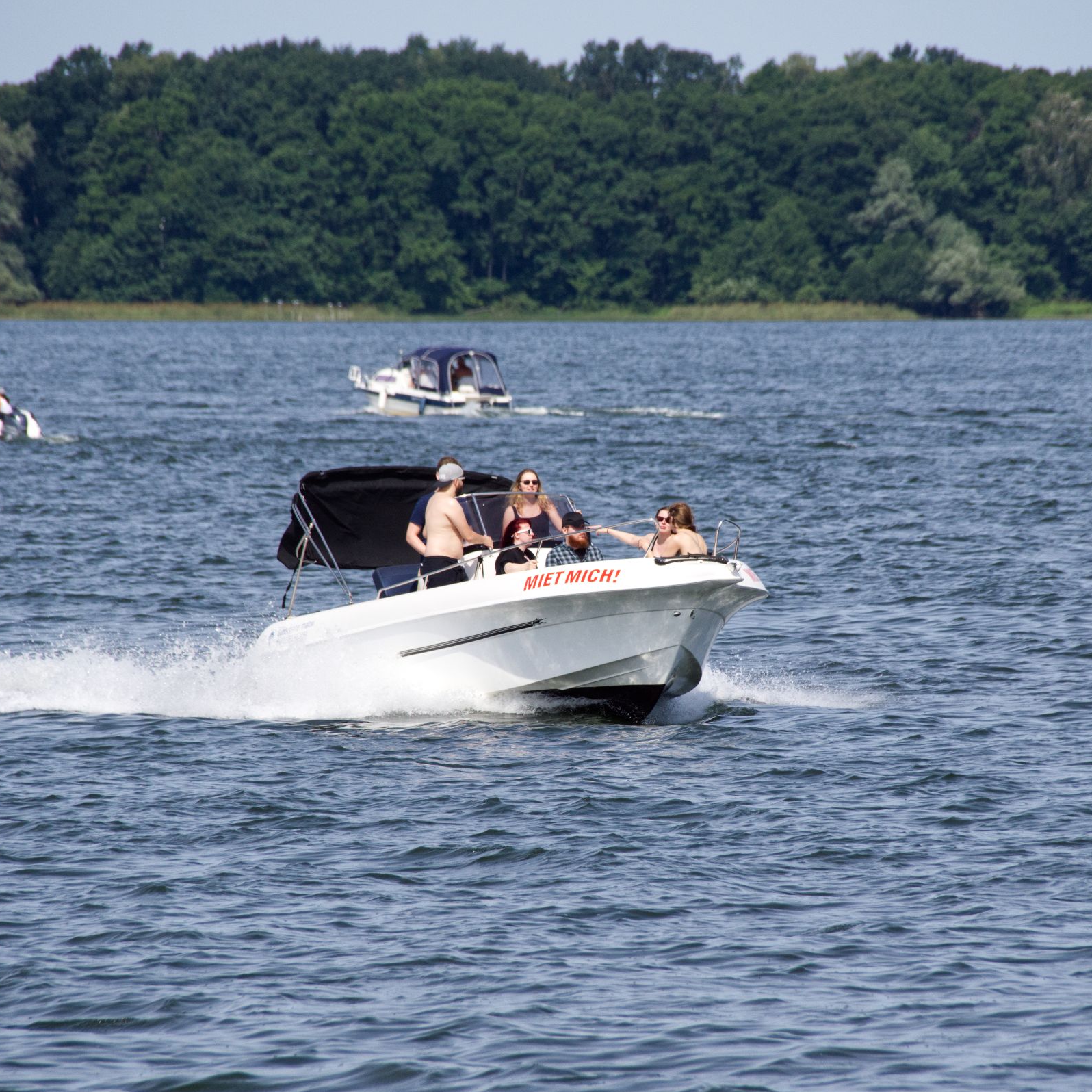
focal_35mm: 575
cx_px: 614
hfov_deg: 3.0
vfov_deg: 3.0
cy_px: 547
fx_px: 20522
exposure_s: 1/800
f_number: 9
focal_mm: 300
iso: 400
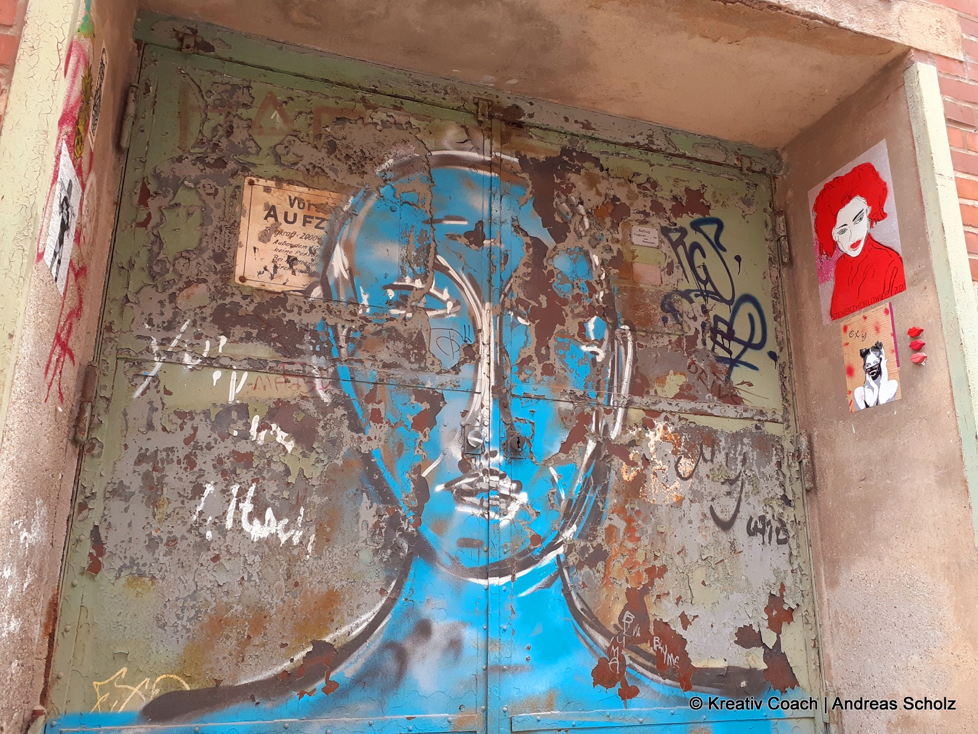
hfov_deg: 65.3
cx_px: 489
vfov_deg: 51.4
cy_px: 367
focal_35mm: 27
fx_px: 763
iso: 64
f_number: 1.9
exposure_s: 1/100
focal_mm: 3.6
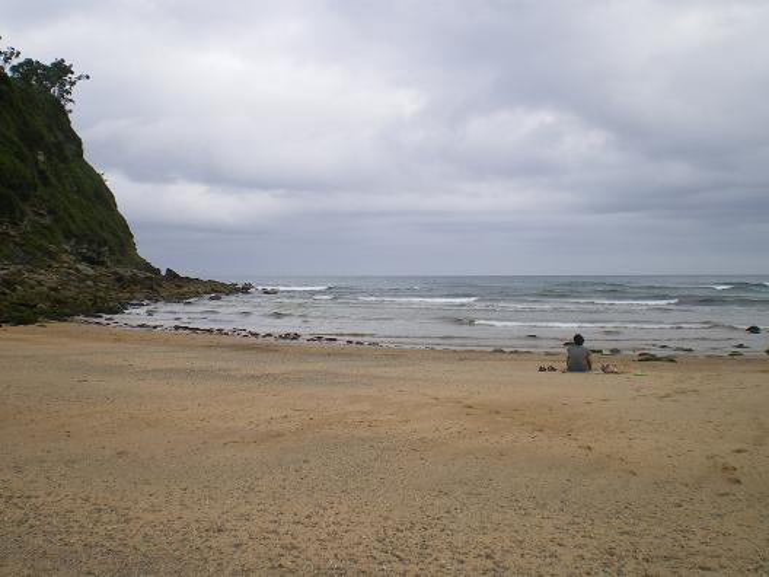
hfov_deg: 49.0
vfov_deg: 37.7
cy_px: 288
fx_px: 844
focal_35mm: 38
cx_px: 384
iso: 64
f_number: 4.6
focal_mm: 6.3
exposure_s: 1/250
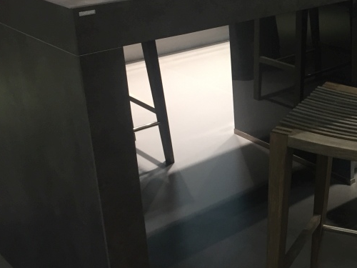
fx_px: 598
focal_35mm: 58
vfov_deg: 25.1
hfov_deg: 31.3
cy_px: 93
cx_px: 336
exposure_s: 1/33
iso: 125
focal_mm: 4.15
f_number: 2.2
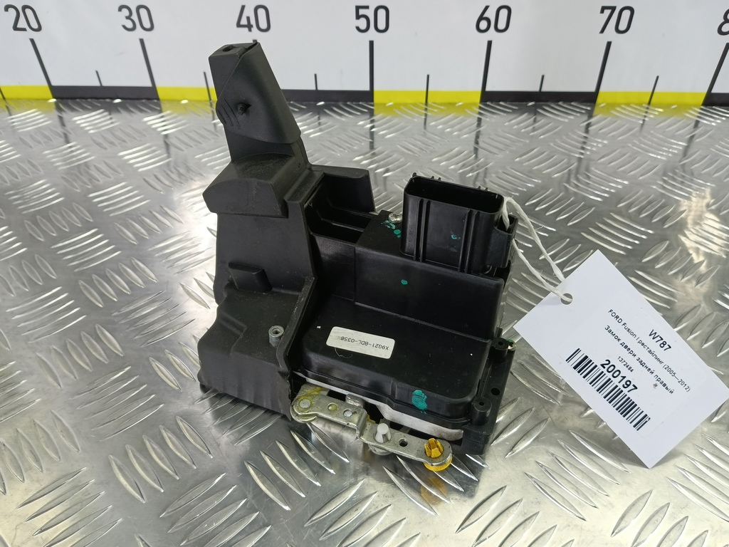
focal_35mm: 23
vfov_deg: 58.9
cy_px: 274
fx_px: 484
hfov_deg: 73.9
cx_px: 364
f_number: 1.6
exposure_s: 1/50
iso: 135
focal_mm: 4.11
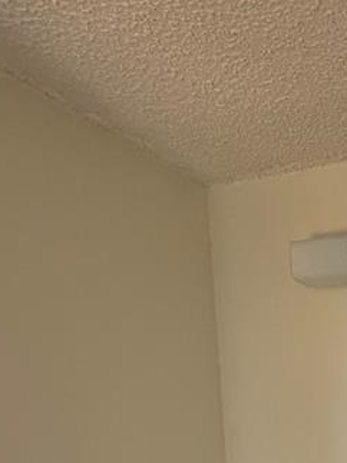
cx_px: 469
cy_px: 573
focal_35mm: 52
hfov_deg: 24.0
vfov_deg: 30.5
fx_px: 695
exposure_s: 1/121
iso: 160
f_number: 2.2
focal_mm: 2.22
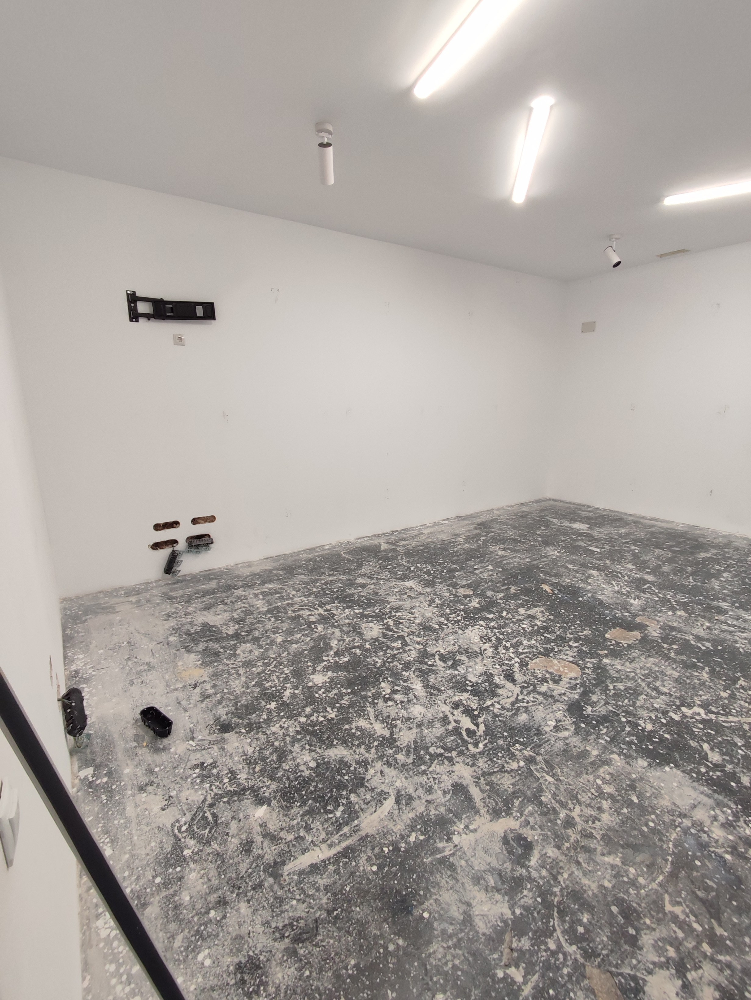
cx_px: 376
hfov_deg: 78.2
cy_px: 500
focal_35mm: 16
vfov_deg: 94.5
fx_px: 462
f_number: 2.2
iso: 214
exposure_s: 1/50
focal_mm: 1.65
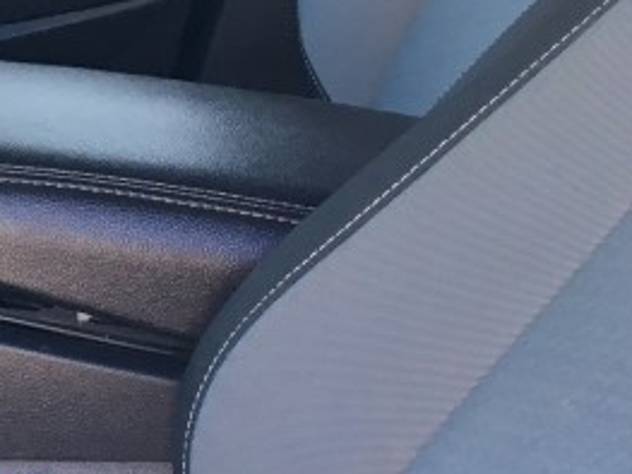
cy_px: 41
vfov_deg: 13.0
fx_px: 2062
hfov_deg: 15.0
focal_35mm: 113
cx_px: -526
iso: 32
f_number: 2.2
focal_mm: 4.15
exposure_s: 1/30
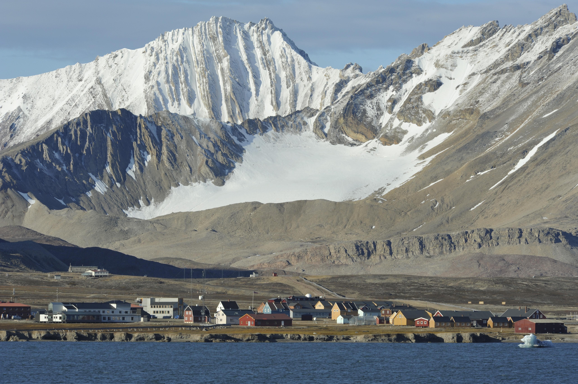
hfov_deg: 9.4
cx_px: 289
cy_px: 192
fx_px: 3530
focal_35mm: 220
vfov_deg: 6.2
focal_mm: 220
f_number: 13
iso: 400
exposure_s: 1/640
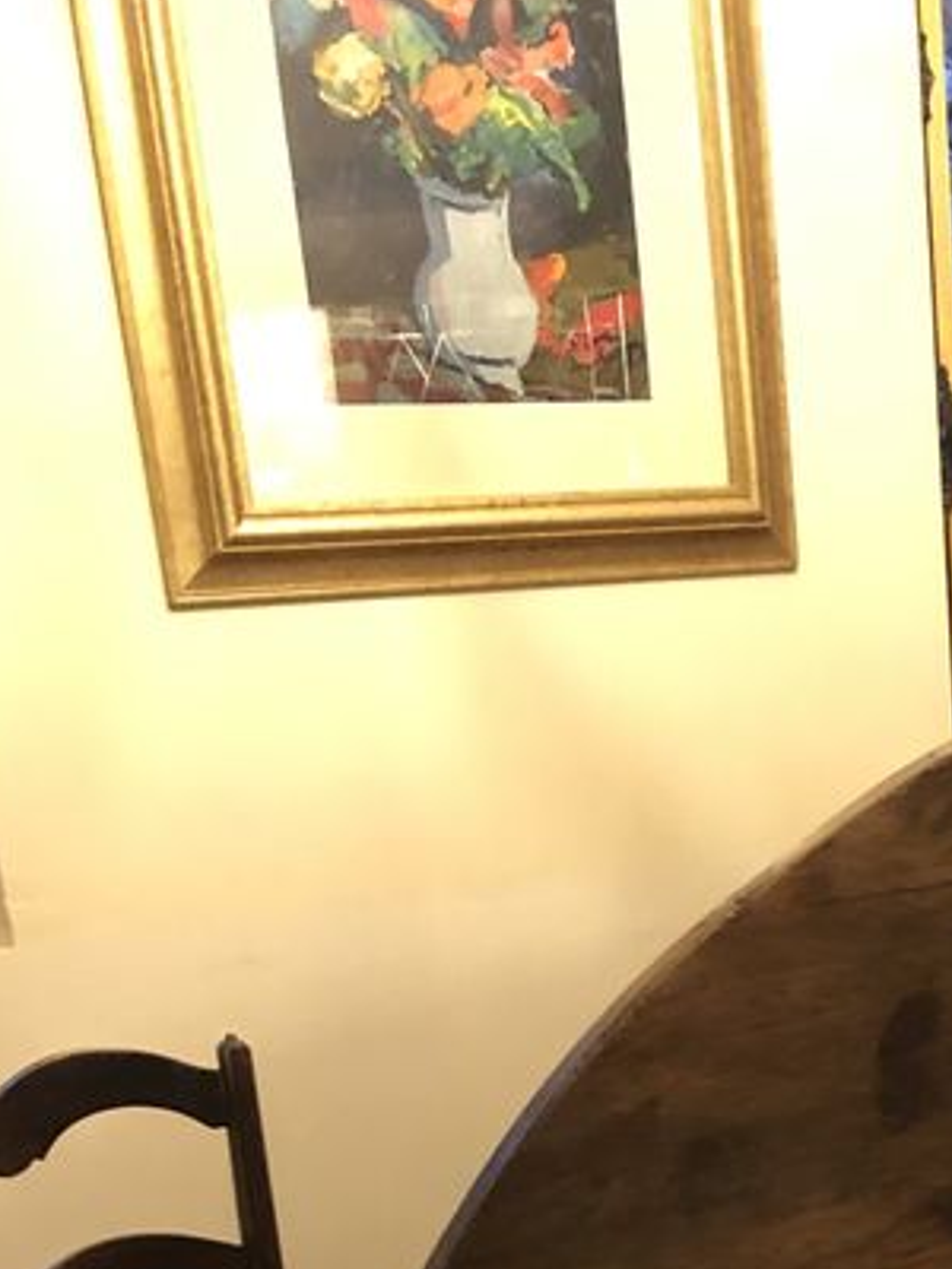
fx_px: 2567
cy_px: 1510
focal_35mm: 70
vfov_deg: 25.1
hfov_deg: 19.7
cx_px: 1158
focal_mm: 3.99
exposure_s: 1/4
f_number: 1.8
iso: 80
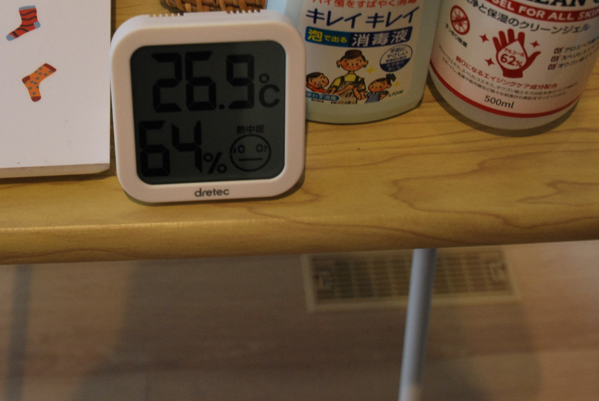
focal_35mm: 56
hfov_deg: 35.3
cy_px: 101
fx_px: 933
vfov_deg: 24.0
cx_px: 204
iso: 560
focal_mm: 24
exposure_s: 1/30
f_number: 4.5
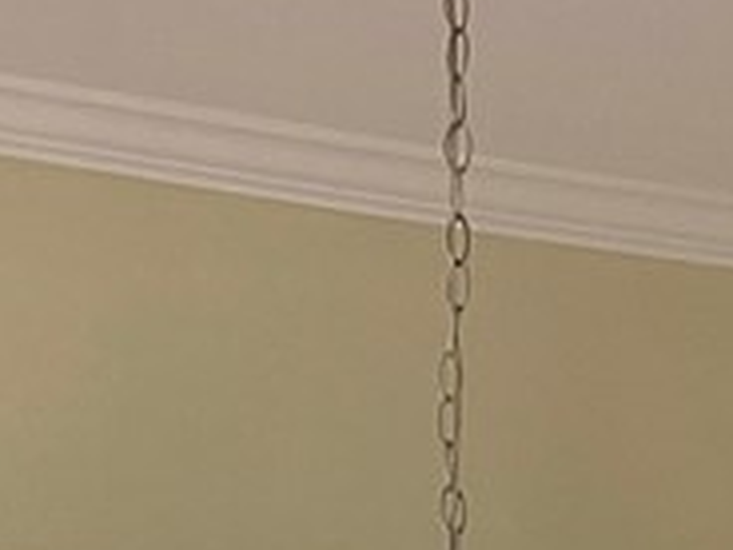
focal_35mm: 145
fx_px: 3070
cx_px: 430
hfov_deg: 13.6
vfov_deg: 8.9
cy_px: 1491
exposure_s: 1/60
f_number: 1.8
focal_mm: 4.25
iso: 80
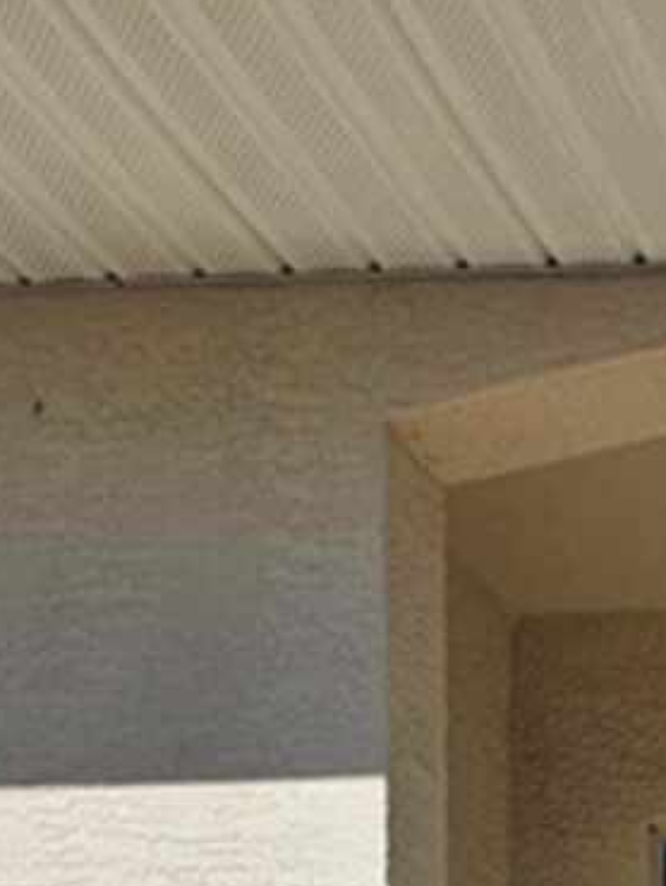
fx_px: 2716
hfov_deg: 12.8
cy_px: 1219
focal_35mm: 106
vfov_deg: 17.2
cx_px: 1157
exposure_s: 1/1756
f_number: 1.7
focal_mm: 6.3
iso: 10
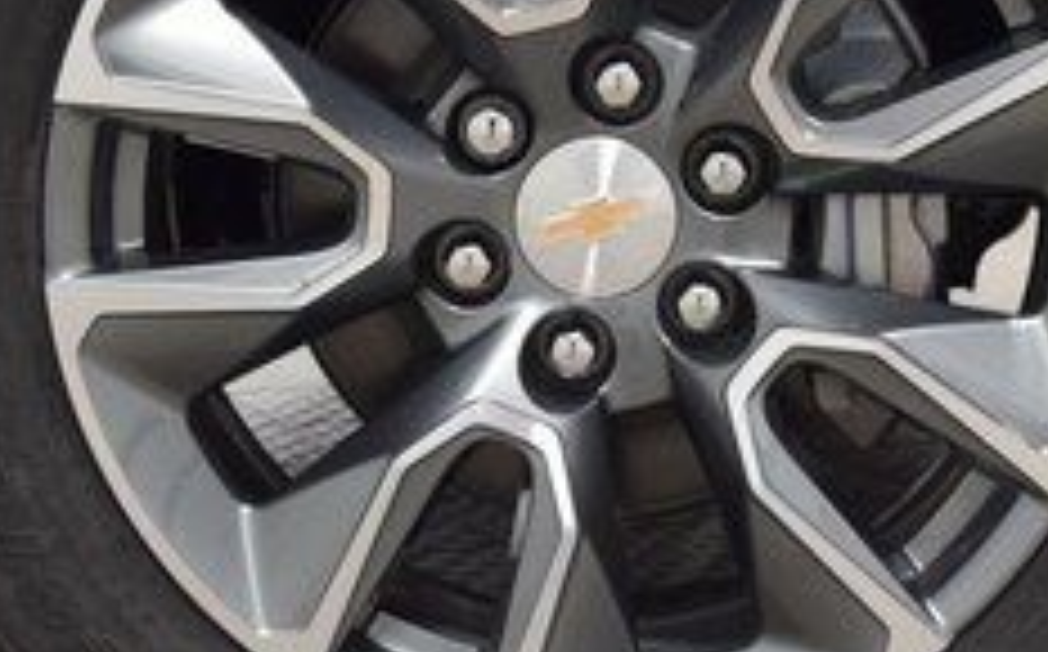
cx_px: 585
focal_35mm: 101
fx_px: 2881
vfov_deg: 12.9
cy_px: 227
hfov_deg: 20.6
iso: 1600
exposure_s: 1/60
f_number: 5
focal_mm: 24
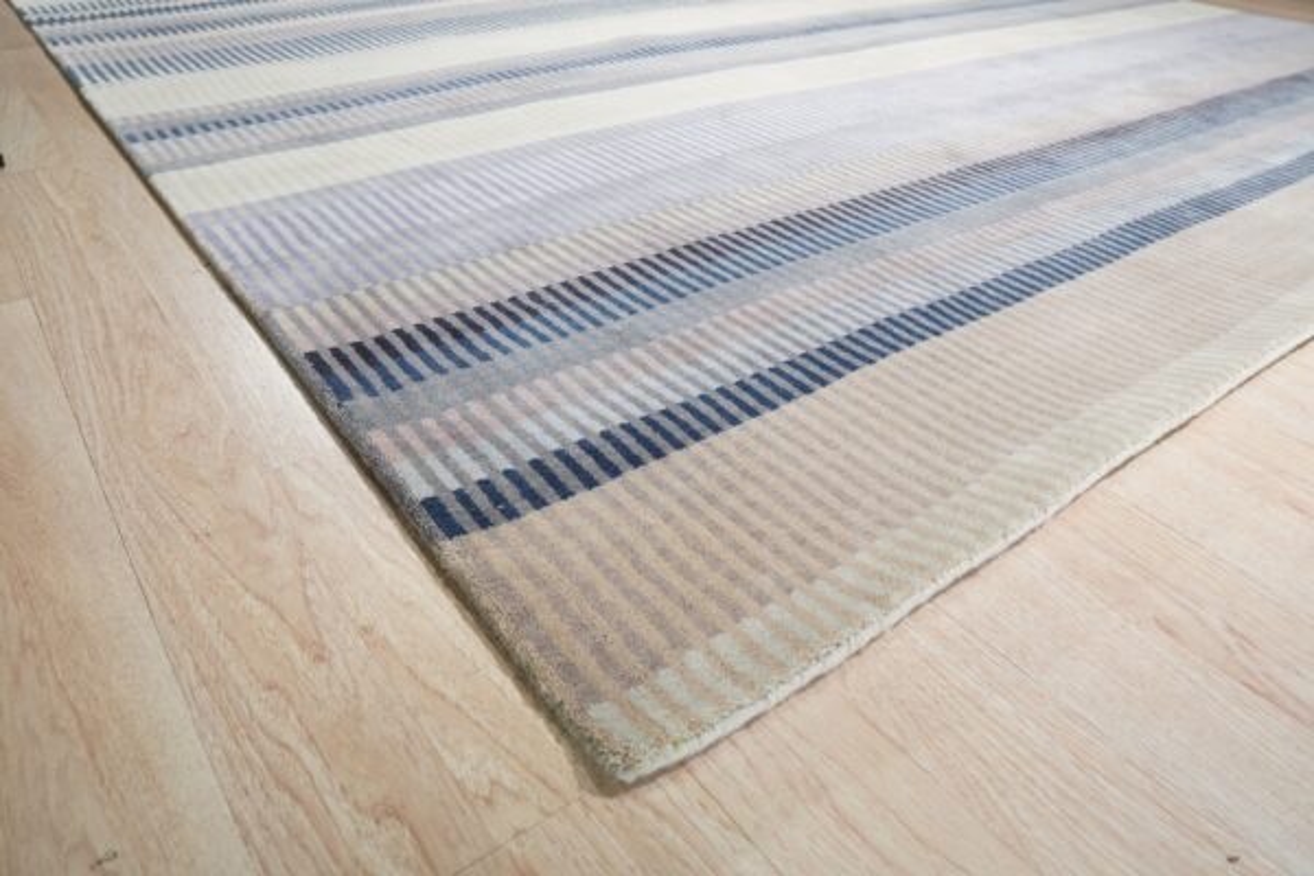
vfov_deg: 53.1
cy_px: 438
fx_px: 876
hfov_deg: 73.7
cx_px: 657
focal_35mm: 24
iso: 800
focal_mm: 16
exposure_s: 1/200
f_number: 4.5
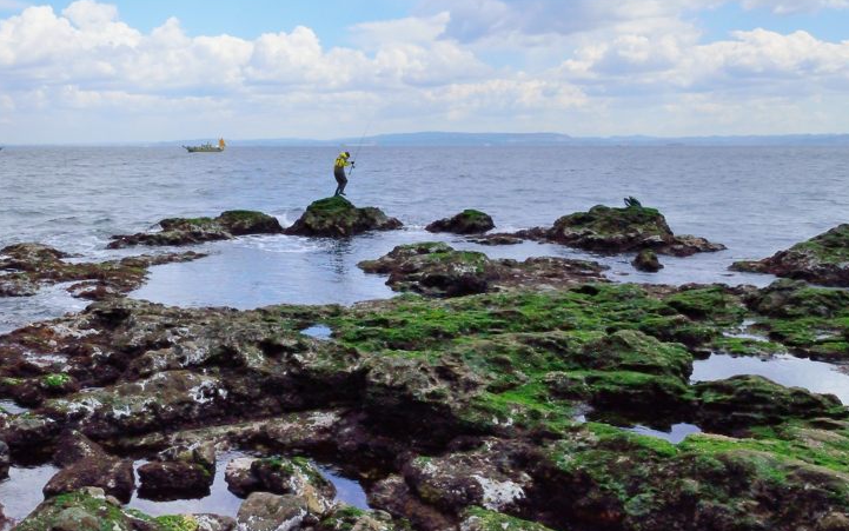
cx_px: 261
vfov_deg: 32.3
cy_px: 144
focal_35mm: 39
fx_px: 903
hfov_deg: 49.2
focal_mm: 18
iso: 1600
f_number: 10
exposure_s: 1/2500
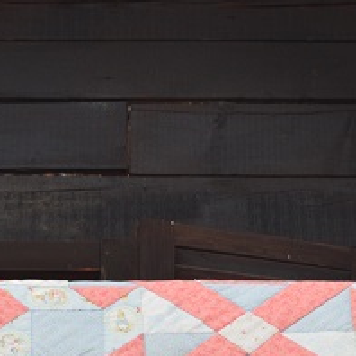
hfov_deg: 8.2
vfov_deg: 8.2
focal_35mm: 213
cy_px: 318
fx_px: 2482
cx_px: 40
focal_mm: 55
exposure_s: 1/80
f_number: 8
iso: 400
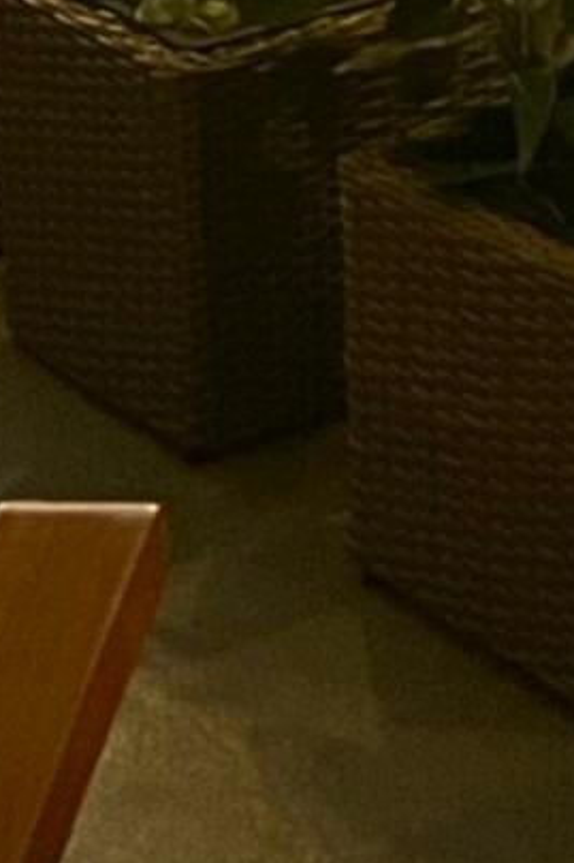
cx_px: 1078
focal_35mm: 193
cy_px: -1008
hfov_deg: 6.9
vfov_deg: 9.7
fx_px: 4620
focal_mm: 5.7
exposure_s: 1/40
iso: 500
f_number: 1.5
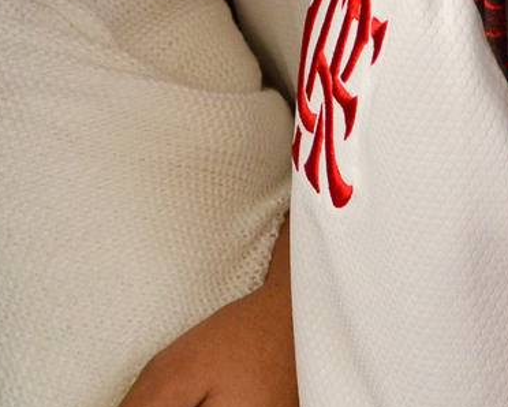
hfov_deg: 8.8
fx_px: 3279
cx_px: -30
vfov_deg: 7.0
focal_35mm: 218
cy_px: -169
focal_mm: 32
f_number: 4.8
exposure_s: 1/200
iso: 800
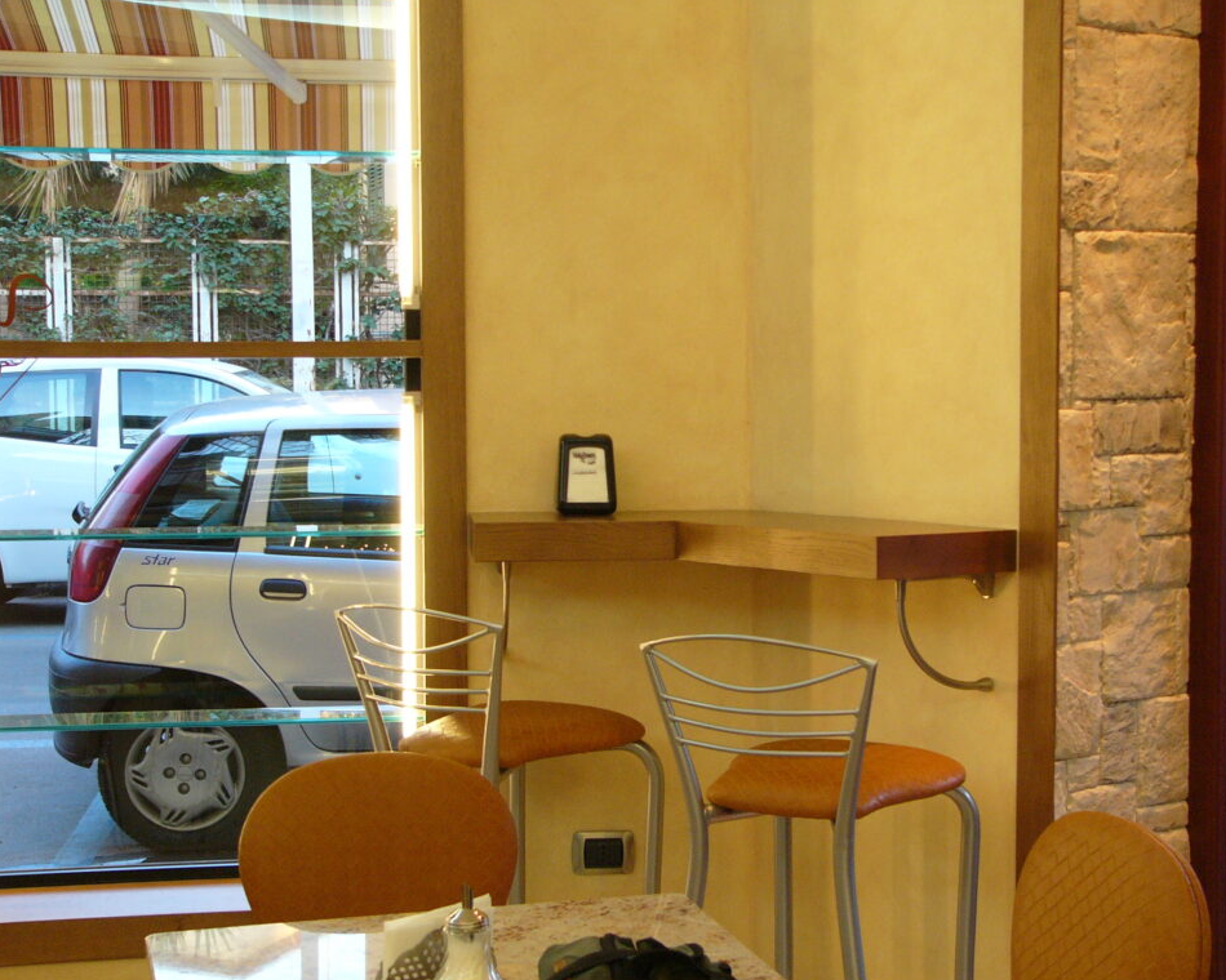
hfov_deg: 31.4
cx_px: 654
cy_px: 493
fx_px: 2177
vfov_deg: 25.4
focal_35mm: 60
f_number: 2.8
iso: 200
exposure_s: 1/60
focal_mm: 9.5
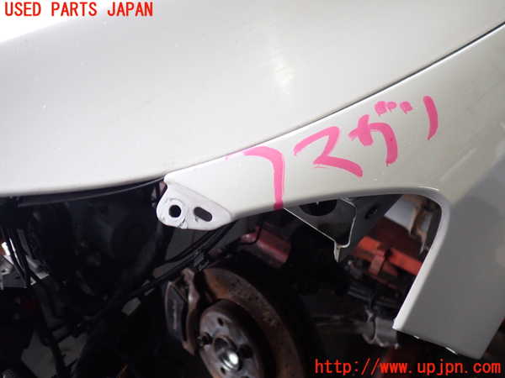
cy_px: 189
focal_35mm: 30
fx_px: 438
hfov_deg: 60.0
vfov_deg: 46.8
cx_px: 252
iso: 200
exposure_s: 1/80
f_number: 2.3
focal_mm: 5.4
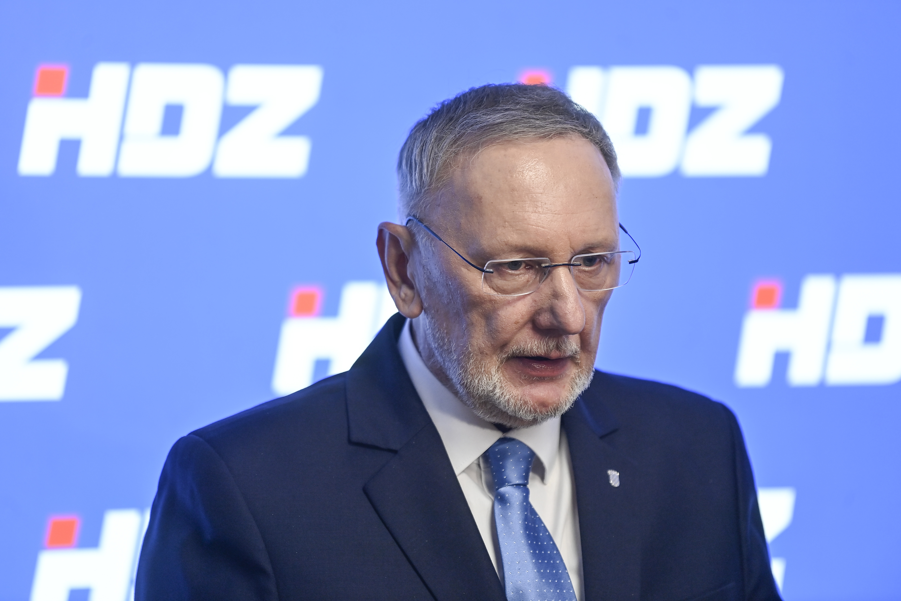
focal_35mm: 185
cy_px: 300
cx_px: 450
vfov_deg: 7.4
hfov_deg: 11.1
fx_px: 4630
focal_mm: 185
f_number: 2.8
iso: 1000
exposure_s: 1/250
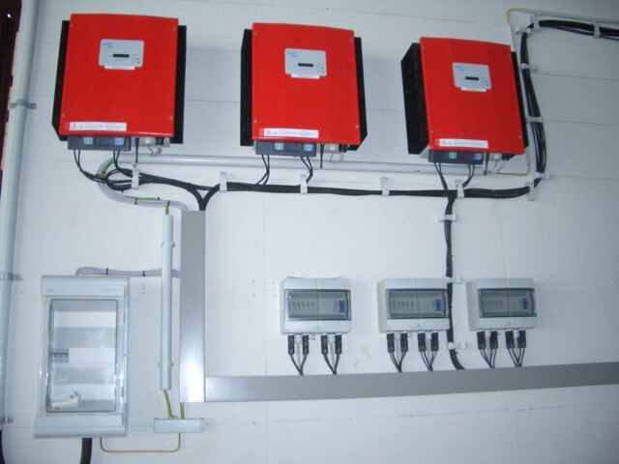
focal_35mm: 35
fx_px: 626
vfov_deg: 40.7
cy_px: 232
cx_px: 310
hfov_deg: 52.6
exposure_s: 1/60
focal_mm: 5.8
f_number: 2.6
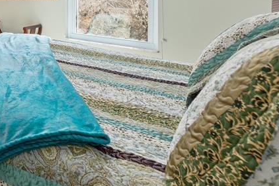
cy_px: -11
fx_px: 263
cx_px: -13
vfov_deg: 34.4
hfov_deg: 45.2
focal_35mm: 34
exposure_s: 1/30
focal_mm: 14
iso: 400
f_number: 7.1
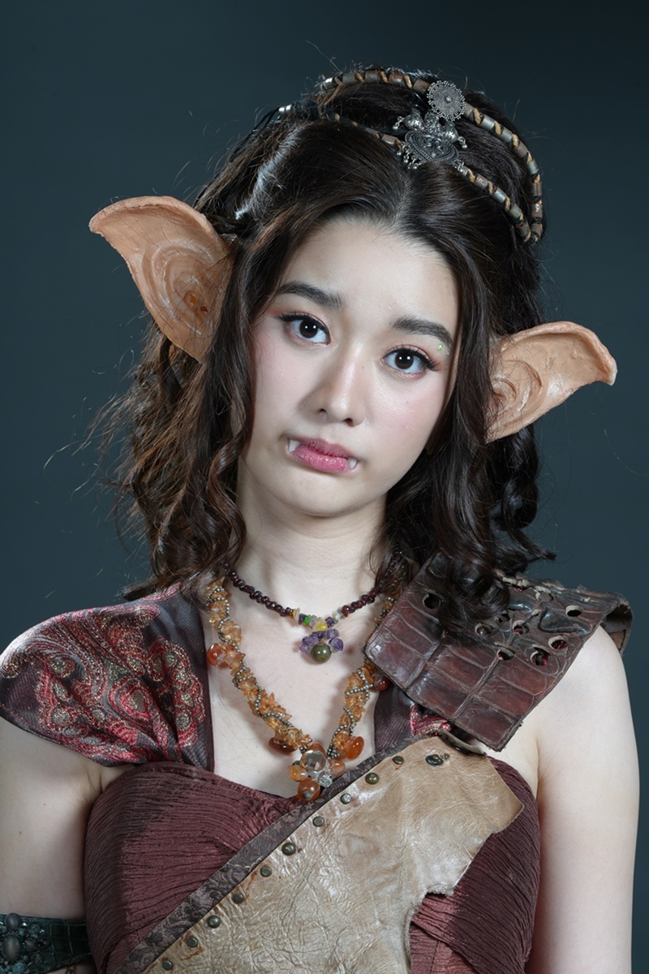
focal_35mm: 200
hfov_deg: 6.9
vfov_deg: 10.3
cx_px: 324
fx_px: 5408
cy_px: 487
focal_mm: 200
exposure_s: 1/160
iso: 100
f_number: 13
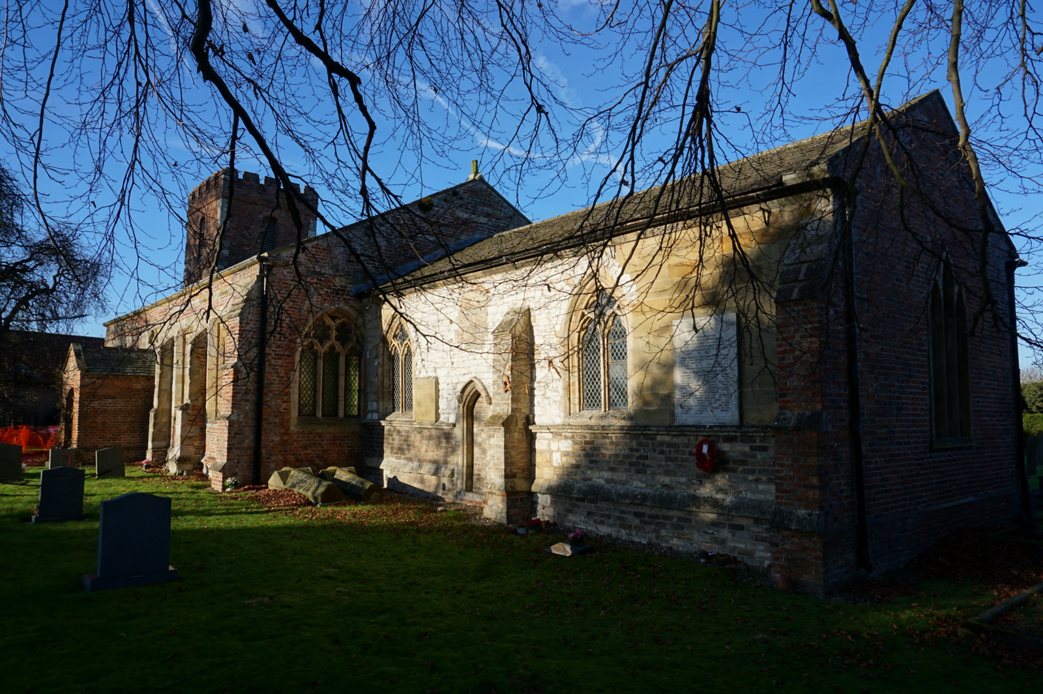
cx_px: 522
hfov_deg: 73.8
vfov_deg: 53.1
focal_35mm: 24
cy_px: 347
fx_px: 695
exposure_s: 1/125
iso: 100
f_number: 8
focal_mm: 16
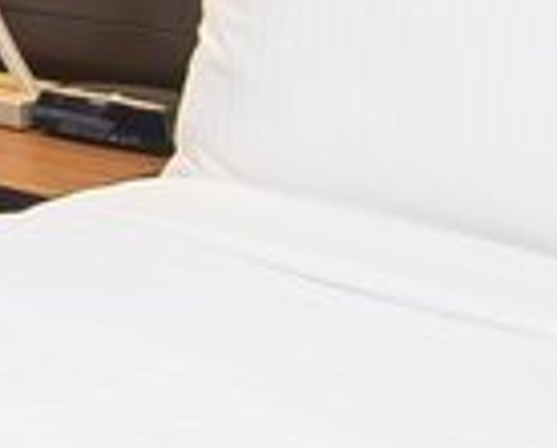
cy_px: -381
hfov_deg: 11.1
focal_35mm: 125
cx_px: -1025
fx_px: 2065
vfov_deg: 11.4
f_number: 10
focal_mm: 18
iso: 64
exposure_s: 1/1.67
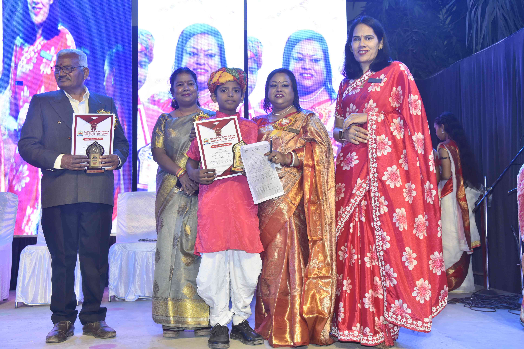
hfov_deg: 50.7
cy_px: 174
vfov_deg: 35.1
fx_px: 553
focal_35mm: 38
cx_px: 262
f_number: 5
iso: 500
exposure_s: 1/200
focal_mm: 38
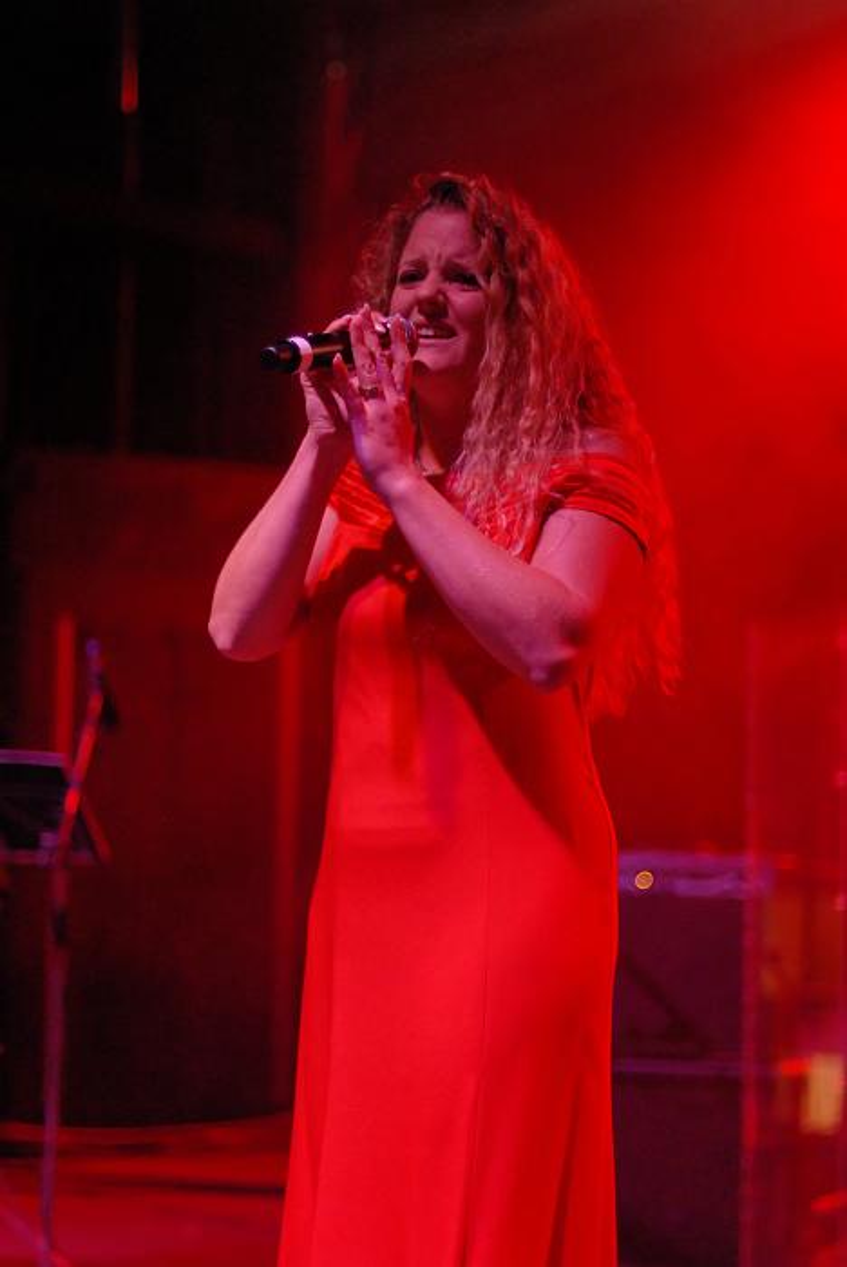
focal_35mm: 75
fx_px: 2641
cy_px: 634
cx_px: 424
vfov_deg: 27.0
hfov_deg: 18.2
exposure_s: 1/250
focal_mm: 50
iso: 800
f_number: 1.4
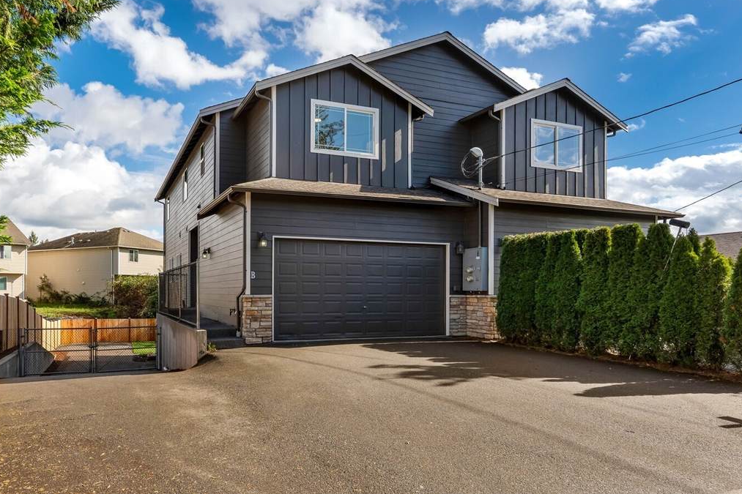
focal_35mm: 25
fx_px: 508
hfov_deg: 71.5
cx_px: 294
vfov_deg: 51.7
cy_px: 289
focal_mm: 19.5
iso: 400
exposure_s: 1/400
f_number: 9
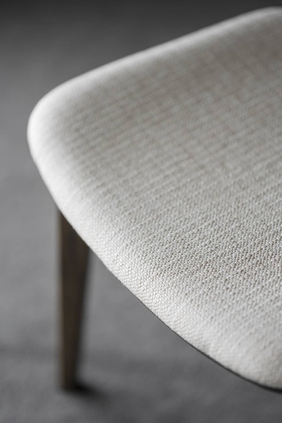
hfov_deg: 16.1
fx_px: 999
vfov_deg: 23.9
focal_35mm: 85
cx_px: 141
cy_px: 212
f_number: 1.8
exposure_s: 1/80
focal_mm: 85
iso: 320
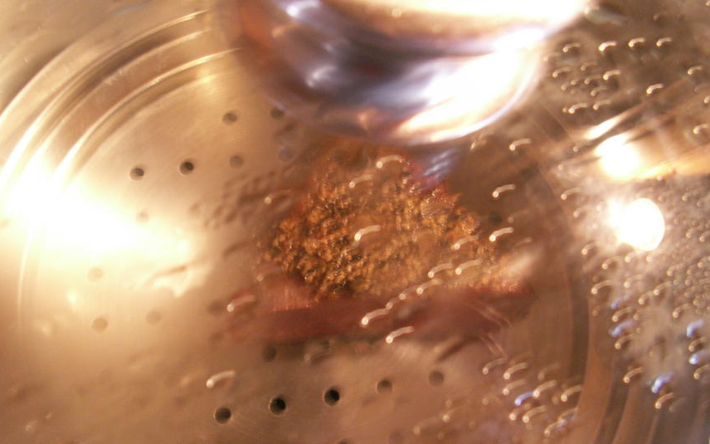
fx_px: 755
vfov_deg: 32.7
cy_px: 268
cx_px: 343
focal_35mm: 39
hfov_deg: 50.4
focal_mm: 5.86
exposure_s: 1/1.67
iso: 160
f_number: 2.8
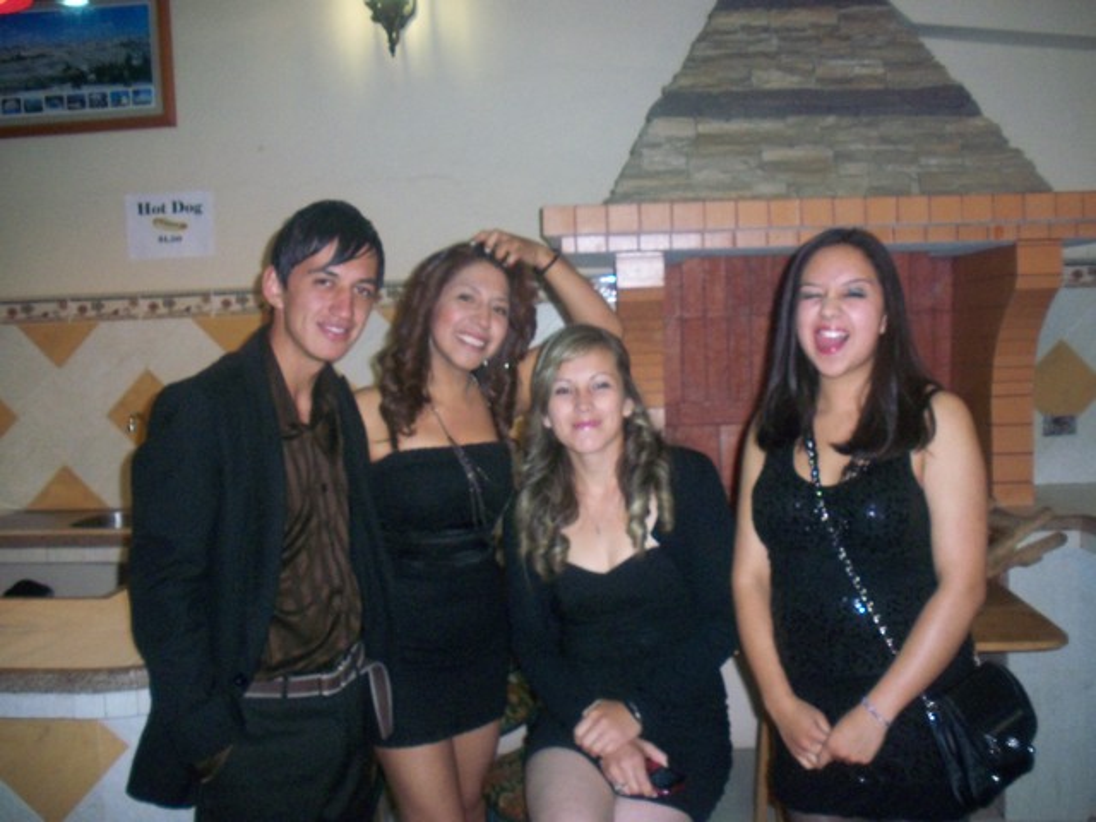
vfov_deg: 37.7
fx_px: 1203
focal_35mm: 38
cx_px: 548
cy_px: 411
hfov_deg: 49.0
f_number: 3.5
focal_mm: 6.3
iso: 320
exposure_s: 1/60
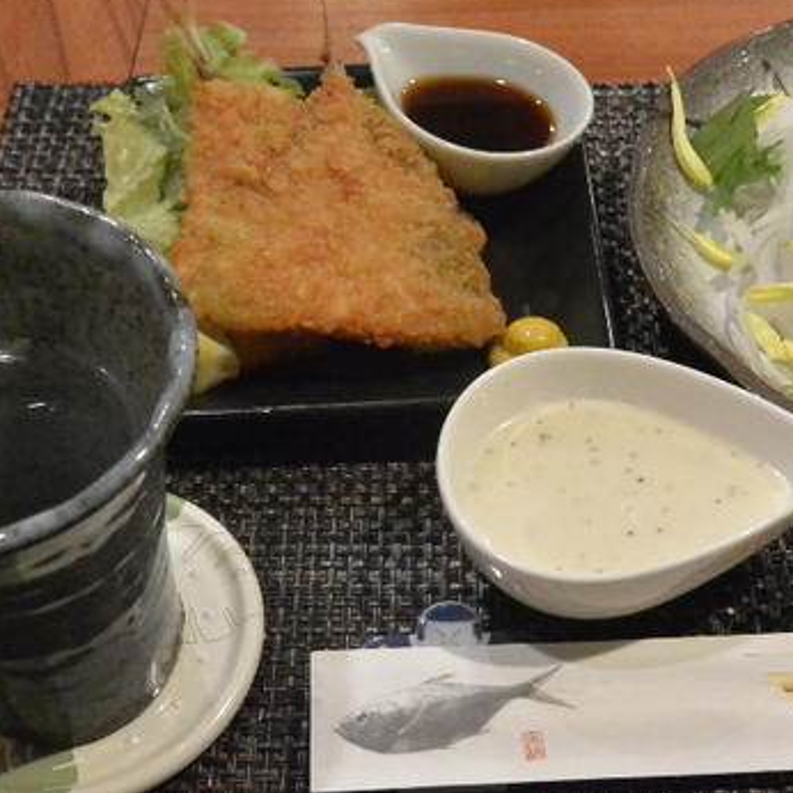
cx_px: 511
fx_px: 1477
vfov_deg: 30.0
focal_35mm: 57
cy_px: 375
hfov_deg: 29.9
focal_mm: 11
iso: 2800
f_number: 3.5
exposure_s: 1/60
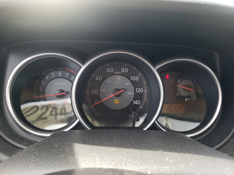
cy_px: 88
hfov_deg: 67.3
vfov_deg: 53.1
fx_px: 176
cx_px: 117
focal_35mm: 26
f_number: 1.5
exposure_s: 1/141
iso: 50
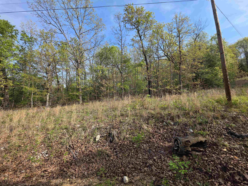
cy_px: 93
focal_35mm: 13
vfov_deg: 89.9
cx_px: 124
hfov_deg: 106.2
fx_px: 93
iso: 40
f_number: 1.9
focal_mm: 2.2
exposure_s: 1/909
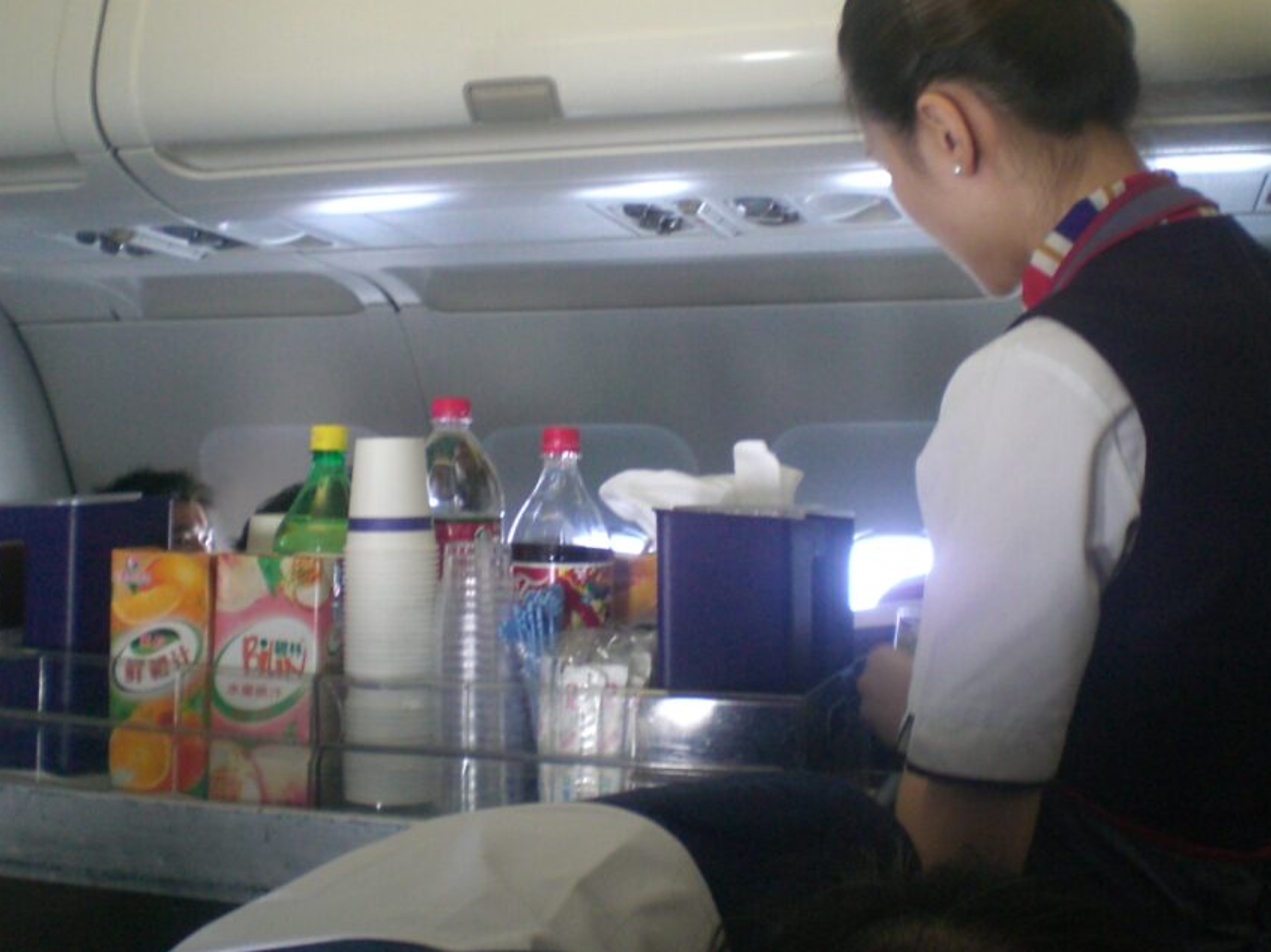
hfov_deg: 41.2
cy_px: 465
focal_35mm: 46
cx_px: 616
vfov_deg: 31.5
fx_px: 1689
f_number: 3.1
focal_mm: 6.3
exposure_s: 1/40
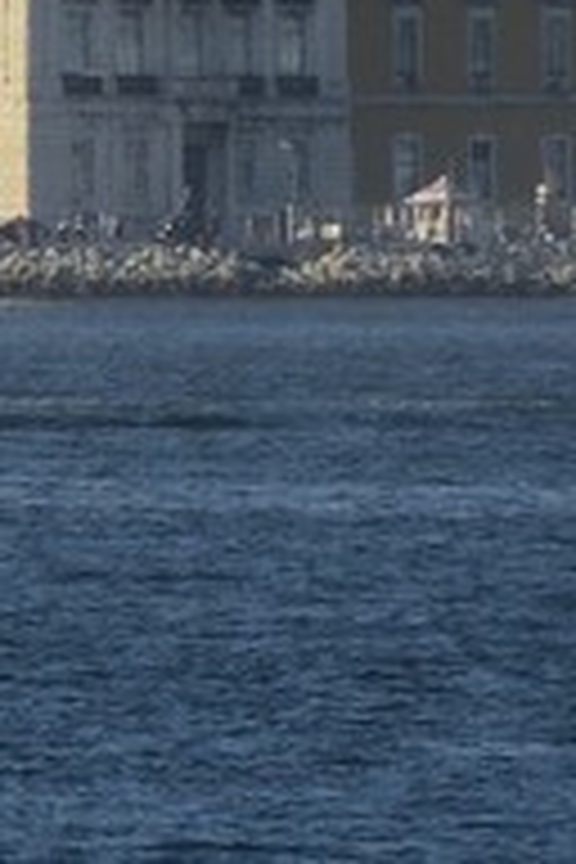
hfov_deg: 0.8
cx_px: -2988
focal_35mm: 1667
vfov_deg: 1.2
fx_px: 40005
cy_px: -405
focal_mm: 200
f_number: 9
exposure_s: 1/400
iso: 200
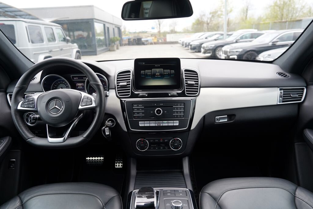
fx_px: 209
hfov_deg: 73.7
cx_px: 156
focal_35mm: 24
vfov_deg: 53.1
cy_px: 104
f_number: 4.5
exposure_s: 1/60
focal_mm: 24
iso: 100
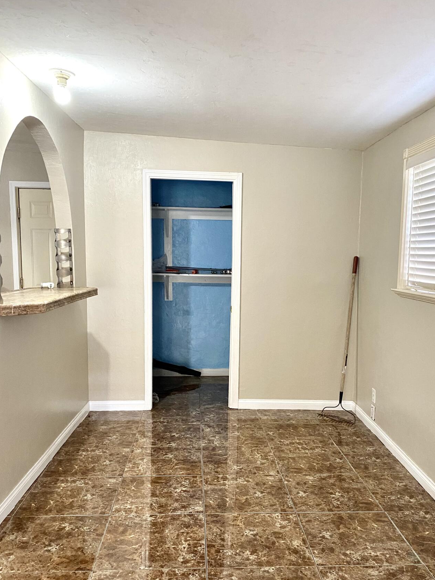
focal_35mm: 31
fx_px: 519
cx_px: 236
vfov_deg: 58.2
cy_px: 325
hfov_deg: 45.4
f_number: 1.8
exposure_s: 1/60
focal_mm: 4.25
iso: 320
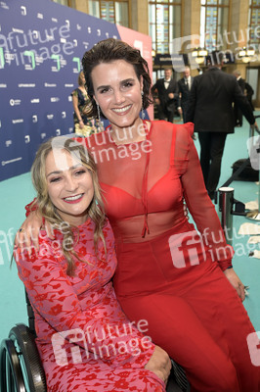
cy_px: 196
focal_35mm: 38
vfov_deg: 50.7
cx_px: 130
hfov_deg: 35.0
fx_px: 412
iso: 1600
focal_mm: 38
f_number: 5.6
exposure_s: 1/80
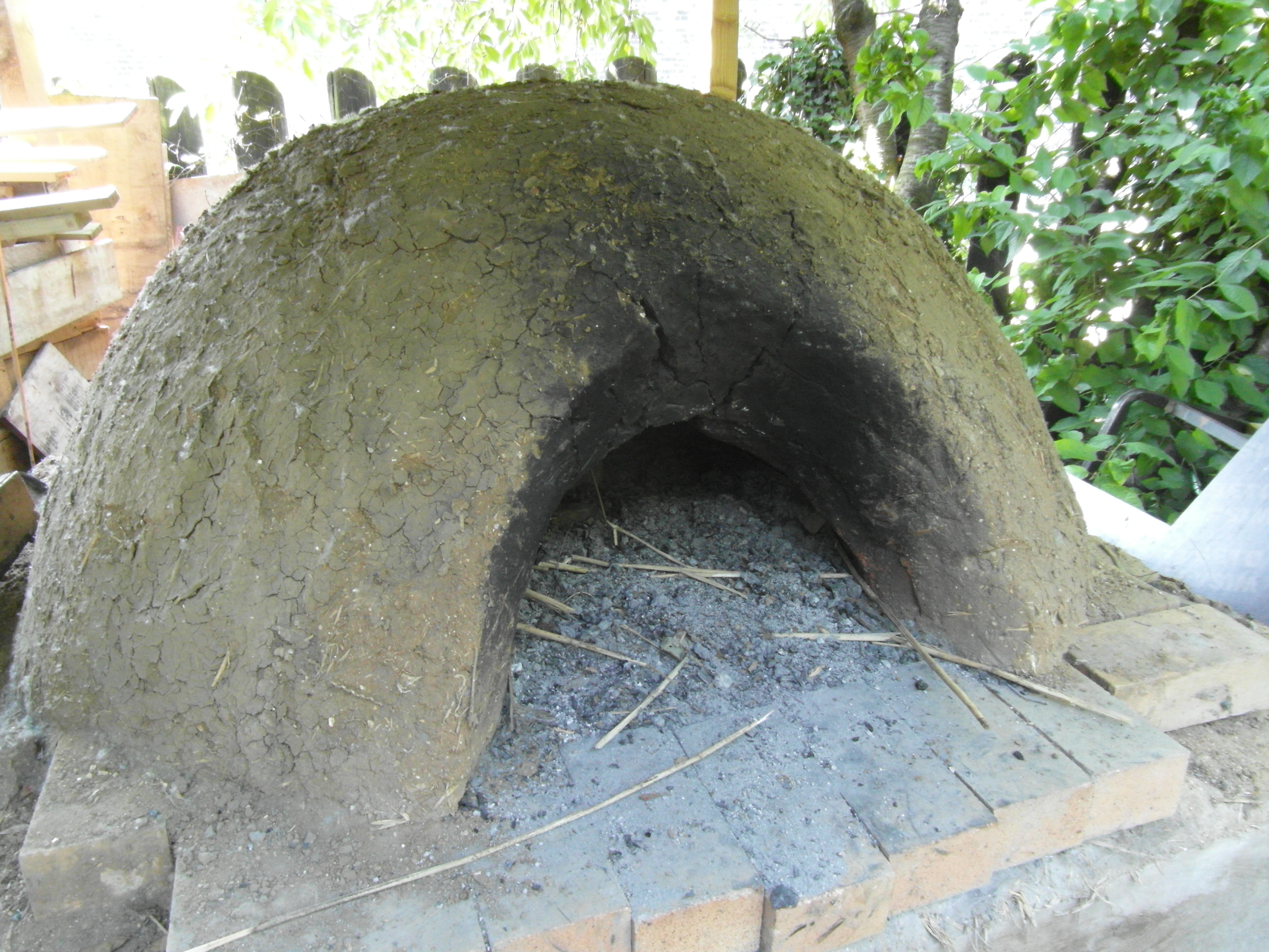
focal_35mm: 26
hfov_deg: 67.3
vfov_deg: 53.1
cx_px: 634
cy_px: 476
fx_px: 953
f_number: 3.4
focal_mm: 4.3
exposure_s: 1/30
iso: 320
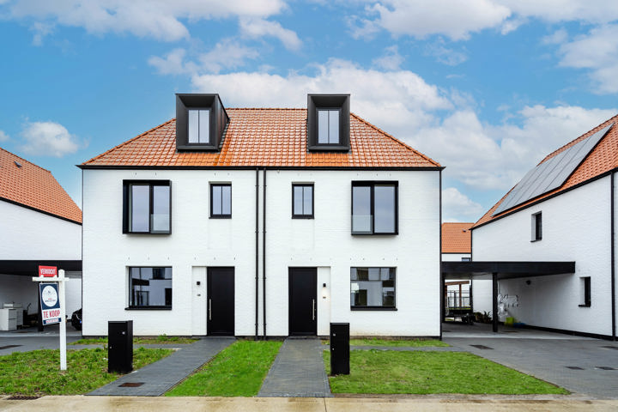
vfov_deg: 64.6
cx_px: 309
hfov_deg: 86.9
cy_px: 206
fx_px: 326
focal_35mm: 19
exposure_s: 1/80
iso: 400
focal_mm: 19
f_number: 8
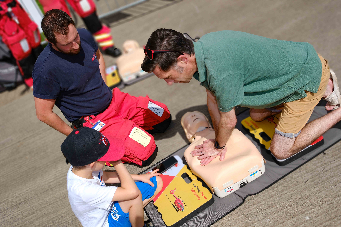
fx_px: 332
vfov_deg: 37.9
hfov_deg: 54.4
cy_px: 114
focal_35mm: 35
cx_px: 170
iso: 125
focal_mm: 23.4
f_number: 5.6
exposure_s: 1/750
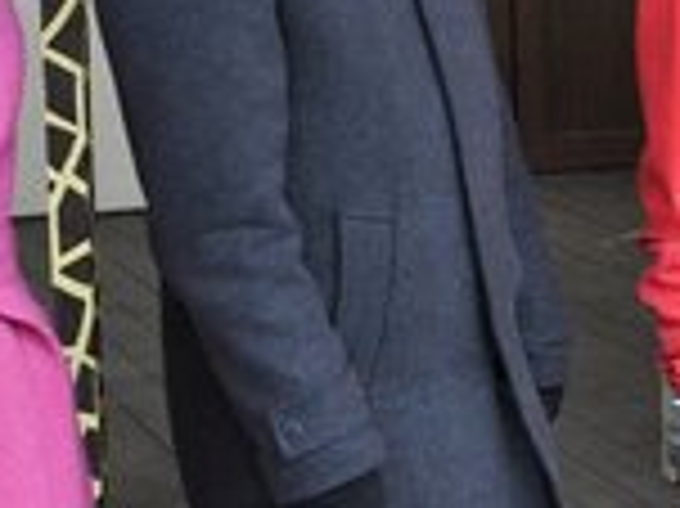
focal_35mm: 155
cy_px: 85
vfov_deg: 9.5
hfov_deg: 12.5
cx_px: 730
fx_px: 3044
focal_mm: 25
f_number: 7.1
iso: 1000
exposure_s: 1/200
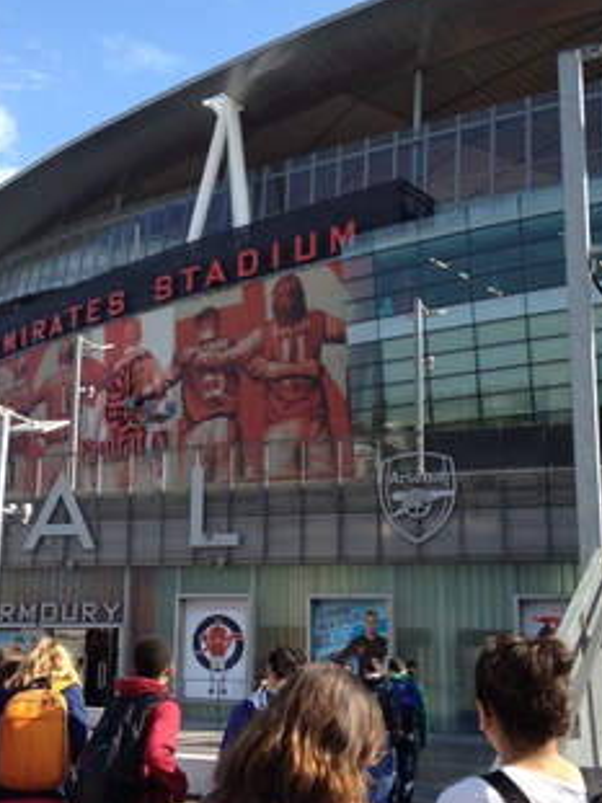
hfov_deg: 26.8
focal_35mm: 54
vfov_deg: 35.5
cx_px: 196
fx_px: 1253
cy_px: 442
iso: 50
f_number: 2.4
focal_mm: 4.28
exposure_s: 1/708
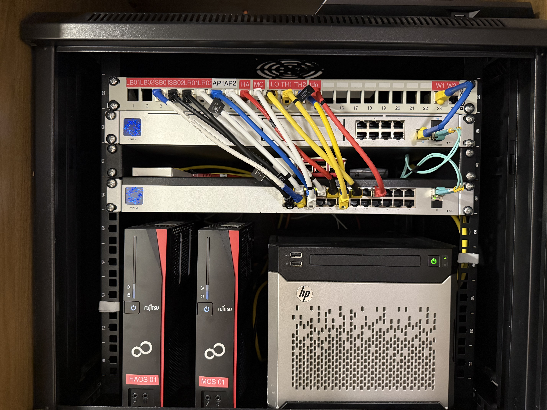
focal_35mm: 24
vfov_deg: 56.8
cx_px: 274
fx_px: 379
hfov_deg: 71.6
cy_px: 205
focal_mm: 6.76
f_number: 1.78
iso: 800
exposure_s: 1/50
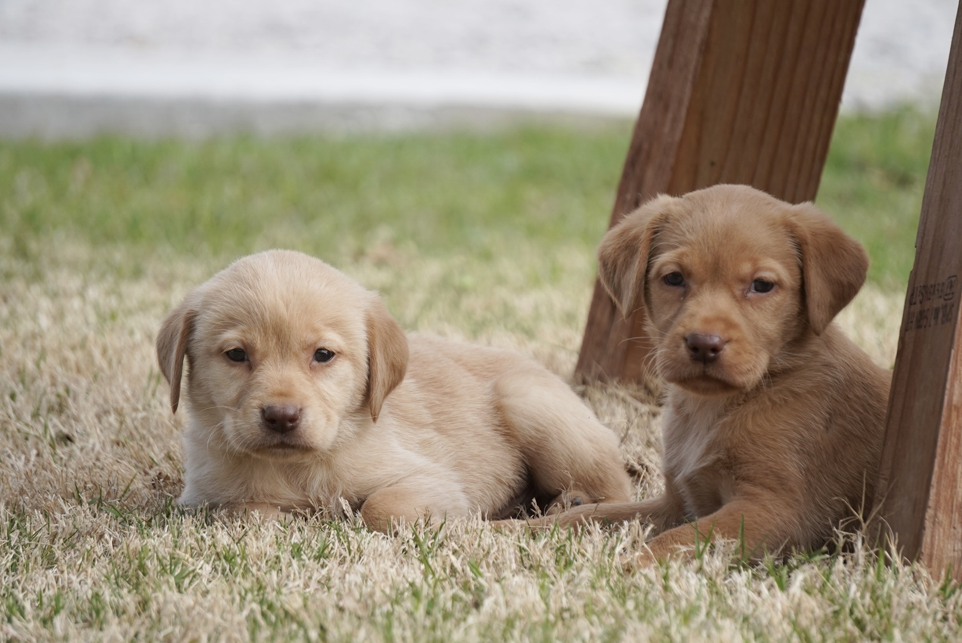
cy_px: 322
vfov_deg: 4.4
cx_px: 481
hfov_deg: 6.5
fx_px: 8423
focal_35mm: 315
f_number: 6.3
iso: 200
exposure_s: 1/320
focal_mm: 210
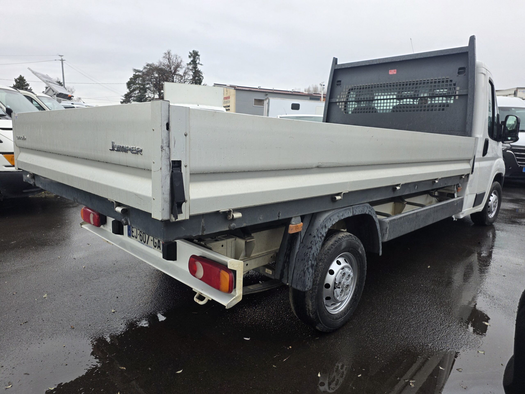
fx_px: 349
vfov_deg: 58.9
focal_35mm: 23
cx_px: 262
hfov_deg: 73.9
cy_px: 197
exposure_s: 1/359
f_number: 1.7
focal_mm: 6.25
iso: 50
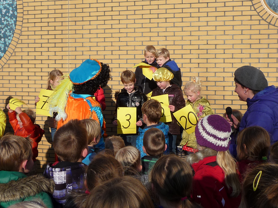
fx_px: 385
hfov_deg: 39.7
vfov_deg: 30.3
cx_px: 139
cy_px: 104
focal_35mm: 48
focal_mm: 5
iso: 100
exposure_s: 1/1300
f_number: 3.4
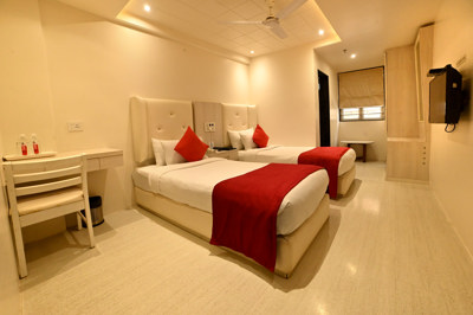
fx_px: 184
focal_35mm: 14
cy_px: 158
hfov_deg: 104.3
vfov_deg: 81.1
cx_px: 236
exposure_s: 1/100
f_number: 8
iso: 3200
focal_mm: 14
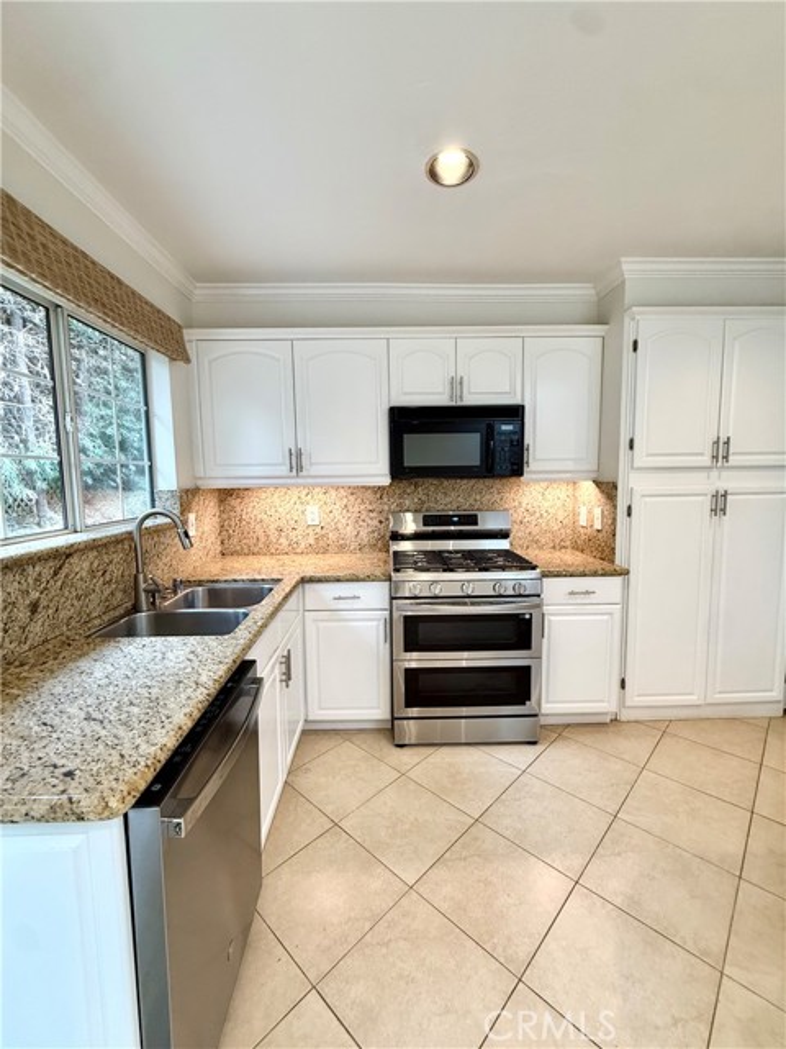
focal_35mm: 14
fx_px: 424
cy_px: 524
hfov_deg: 85.7
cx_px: 393
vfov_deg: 102.1
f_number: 2.2
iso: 200
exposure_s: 1/120
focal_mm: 2.22
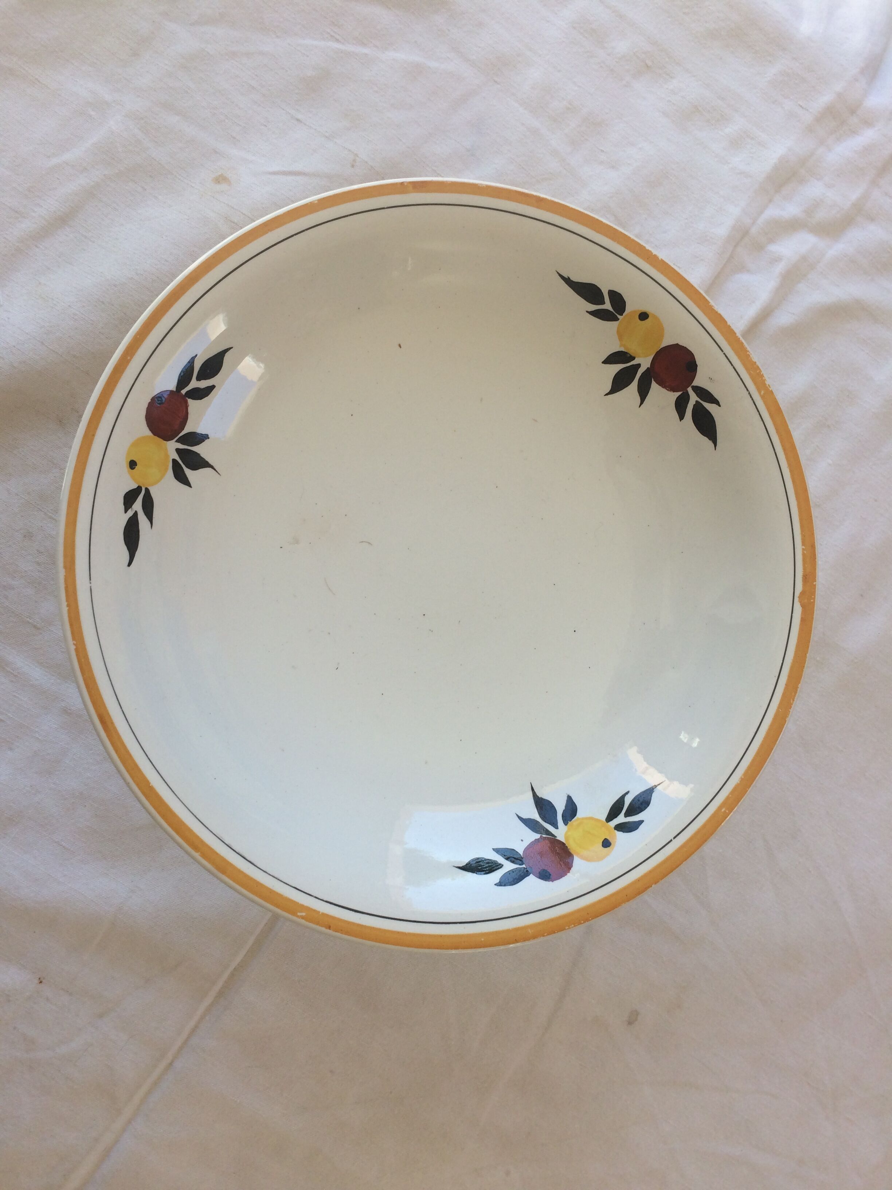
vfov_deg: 61.7
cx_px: 446
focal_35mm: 29
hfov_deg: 48.2
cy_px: 595
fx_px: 996
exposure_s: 1/268
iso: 32
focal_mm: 4.15
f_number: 2.2
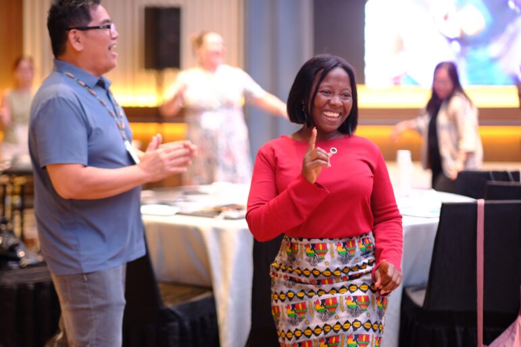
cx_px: 260
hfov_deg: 24.2
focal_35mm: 84
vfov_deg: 16.3
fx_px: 1216
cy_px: 174
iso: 1600
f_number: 1.2
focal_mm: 56
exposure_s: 1/160
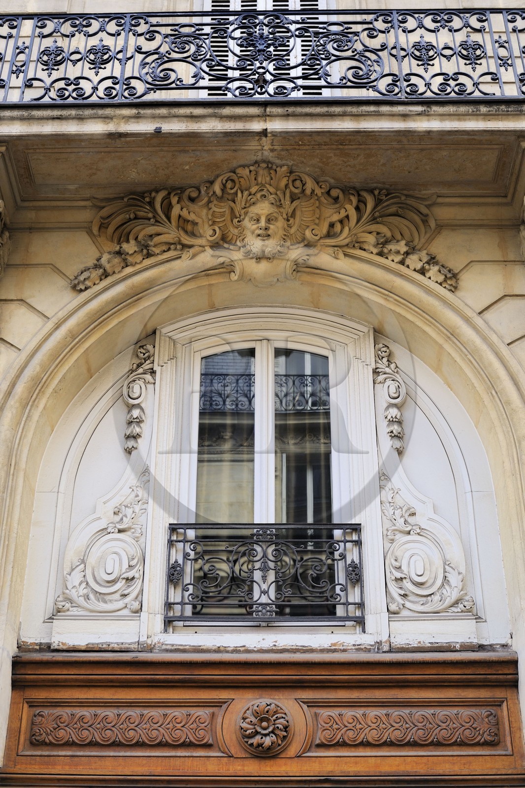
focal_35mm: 48
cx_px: 262
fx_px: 1050
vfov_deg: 41.1
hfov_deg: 28.1
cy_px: 394
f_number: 4
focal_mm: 48
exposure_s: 1/160
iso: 200
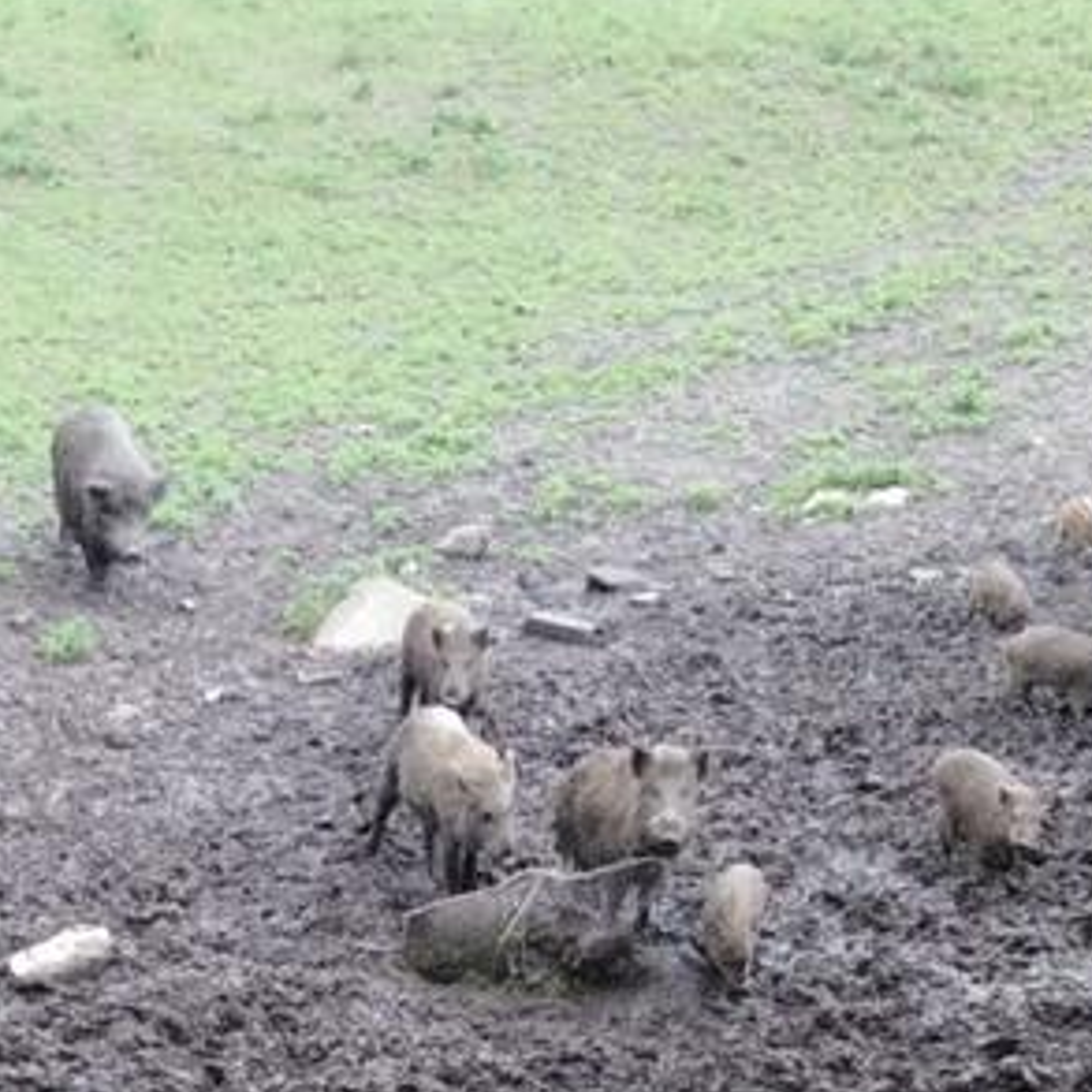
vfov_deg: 15.6
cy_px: 1521
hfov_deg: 16.3
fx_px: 3747
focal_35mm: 105
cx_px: 63
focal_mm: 3.46
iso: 103
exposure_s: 1/60
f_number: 2.2
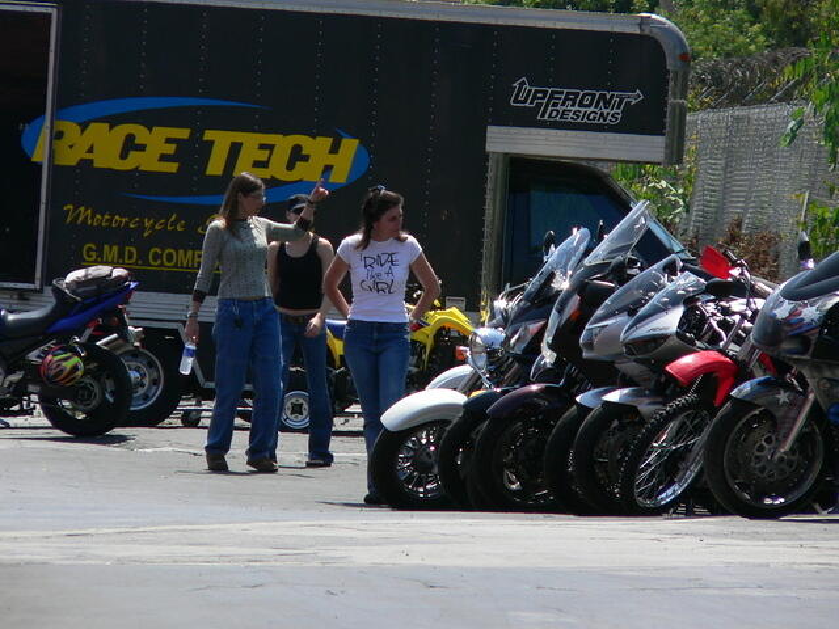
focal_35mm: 432
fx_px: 10471
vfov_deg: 3.4
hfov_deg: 4.6
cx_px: 420
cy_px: 314
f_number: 4.6
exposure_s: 1/500
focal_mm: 72
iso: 80
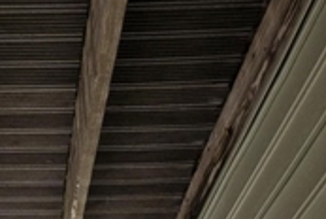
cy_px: 605
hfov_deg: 16.1
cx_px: -23
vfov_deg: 9.3
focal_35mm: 124
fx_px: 1125
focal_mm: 14
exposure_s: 1/60
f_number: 8
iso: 160
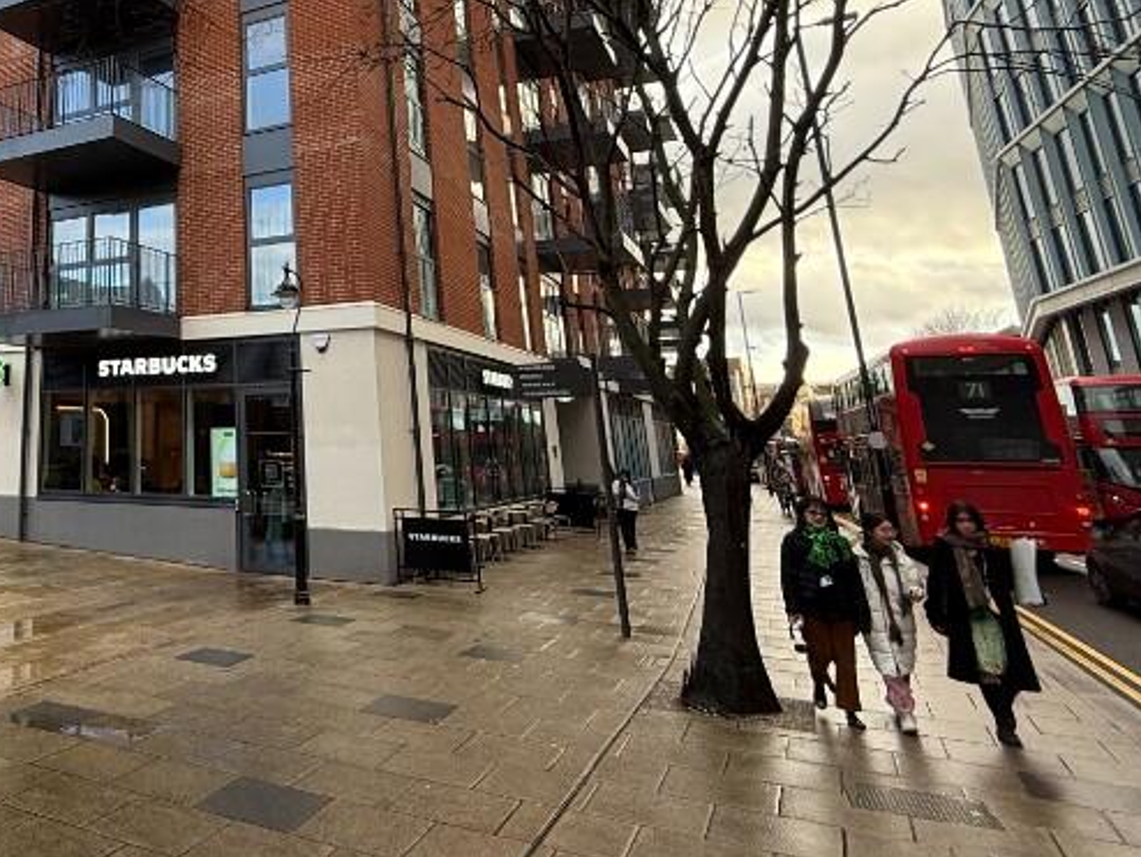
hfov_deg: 55.0
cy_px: 180
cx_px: 152
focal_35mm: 29
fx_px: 956
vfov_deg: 46.0
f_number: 2.2
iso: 64
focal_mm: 2.22
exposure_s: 1/152
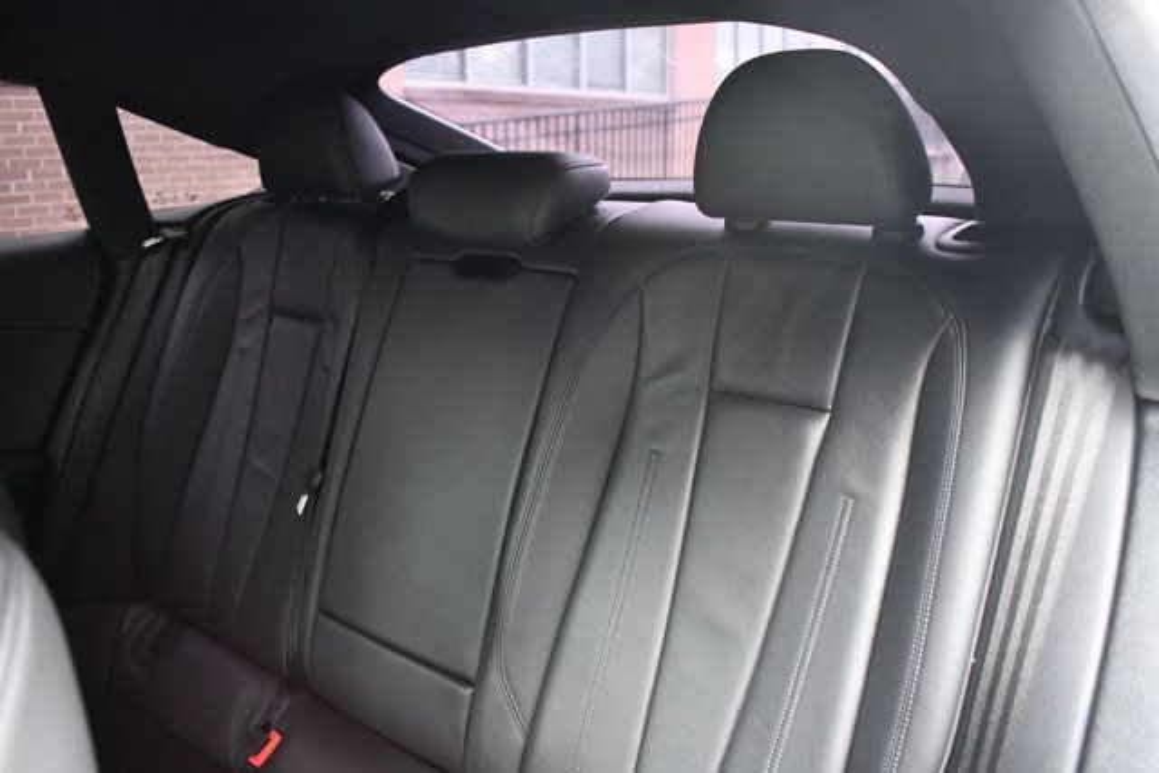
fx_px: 966
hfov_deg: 61.9
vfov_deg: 43.6
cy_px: 386
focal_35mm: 30
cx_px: 580
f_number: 3.5
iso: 3600
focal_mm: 20
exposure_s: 1/60
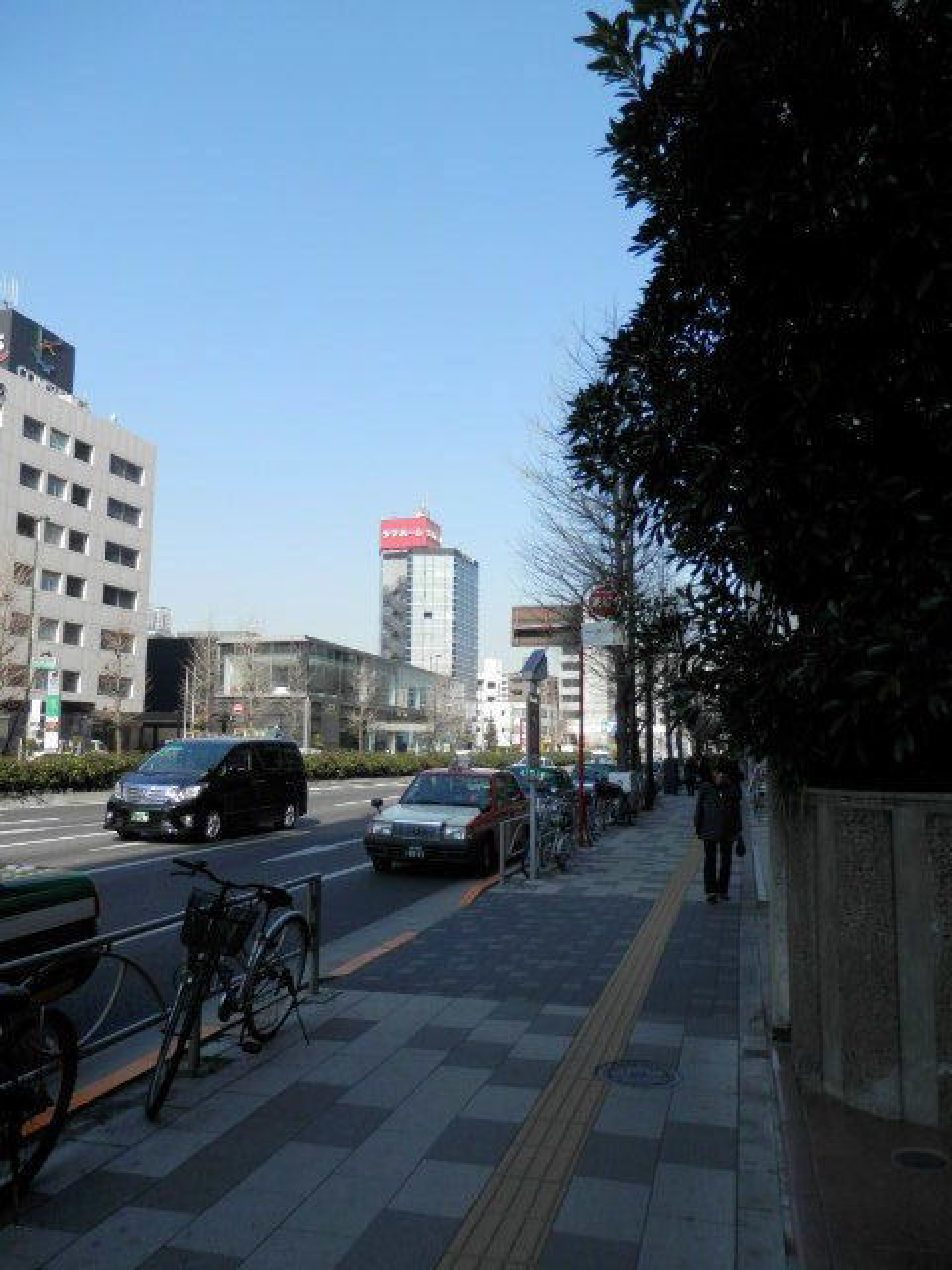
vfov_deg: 69.4
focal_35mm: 25
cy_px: 635
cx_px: 476
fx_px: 917
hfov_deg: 54.9
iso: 80
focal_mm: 4.5
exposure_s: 1/640
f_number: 3
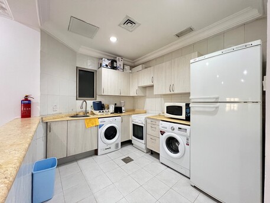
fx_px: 101
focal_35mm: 13
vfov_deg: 89.9
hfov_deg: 106.2
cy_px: 102
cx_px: 135
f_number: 1.8
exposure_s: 1/50
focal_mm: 1.57
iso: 250
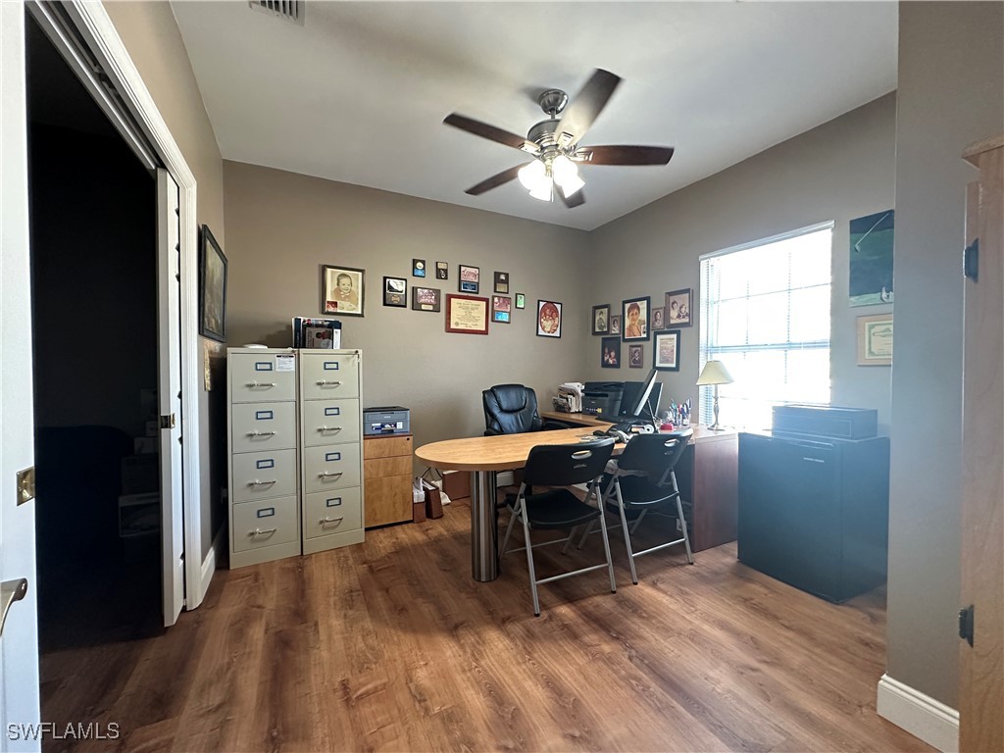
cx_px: 502
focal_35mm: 14
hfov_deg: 102.1
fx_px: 406
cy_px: 376
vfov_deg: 85.7
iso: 500
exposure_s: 1/60
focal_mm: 2.22
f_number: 2.2
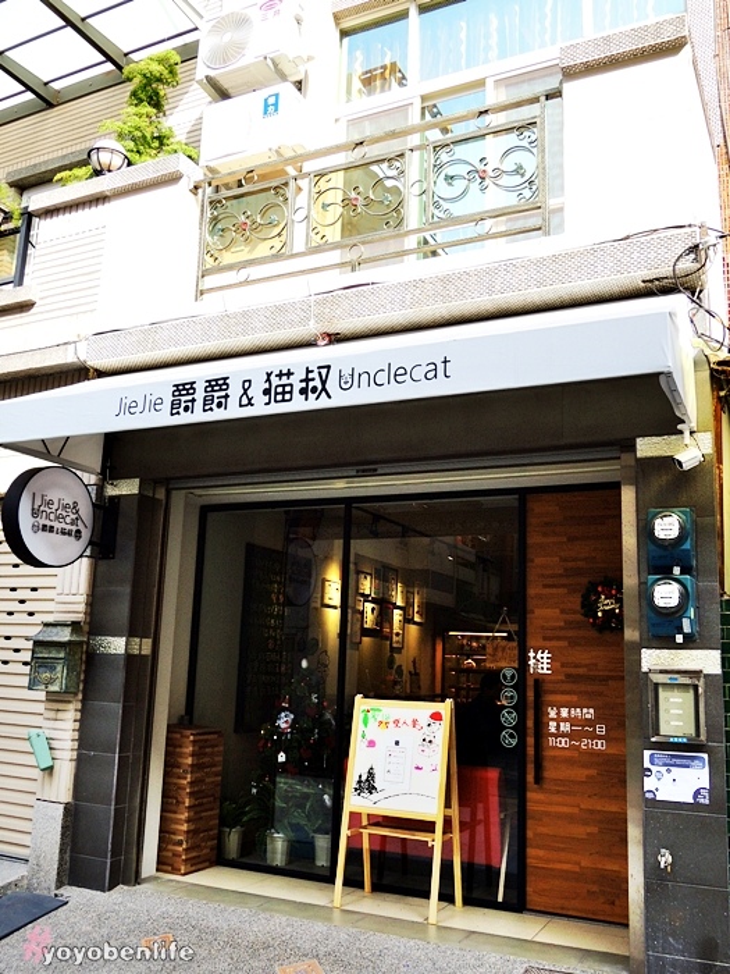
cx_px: 365
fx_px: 872
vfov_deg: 58.4
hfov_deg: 45.4
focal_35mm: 31
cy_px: 487
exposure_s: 1/400
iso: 100
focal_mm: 5.5
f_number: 3
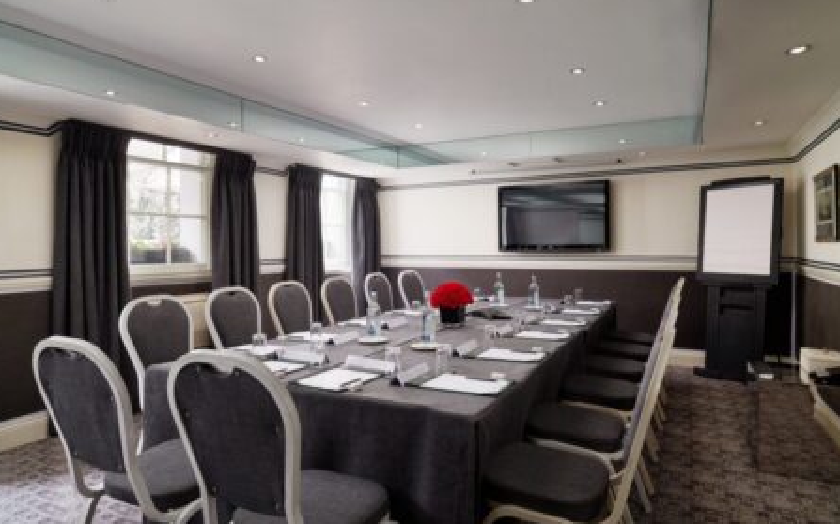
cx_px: 418
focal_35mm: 22
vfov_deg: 55.0
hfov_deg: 79.7
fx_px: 503
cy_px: 244
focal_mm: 21
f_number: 16
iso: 500
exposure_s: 1/250
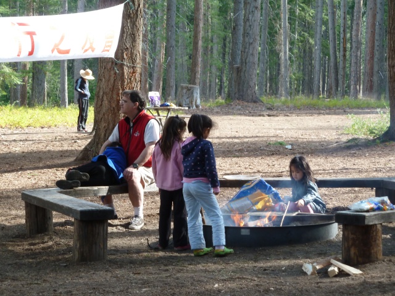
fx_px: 1461
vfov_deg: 11.6
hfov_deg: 15.4
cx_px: 198
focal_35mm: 128
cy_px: 148
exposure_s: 1/40
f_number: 4.4
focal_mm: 21
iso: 125
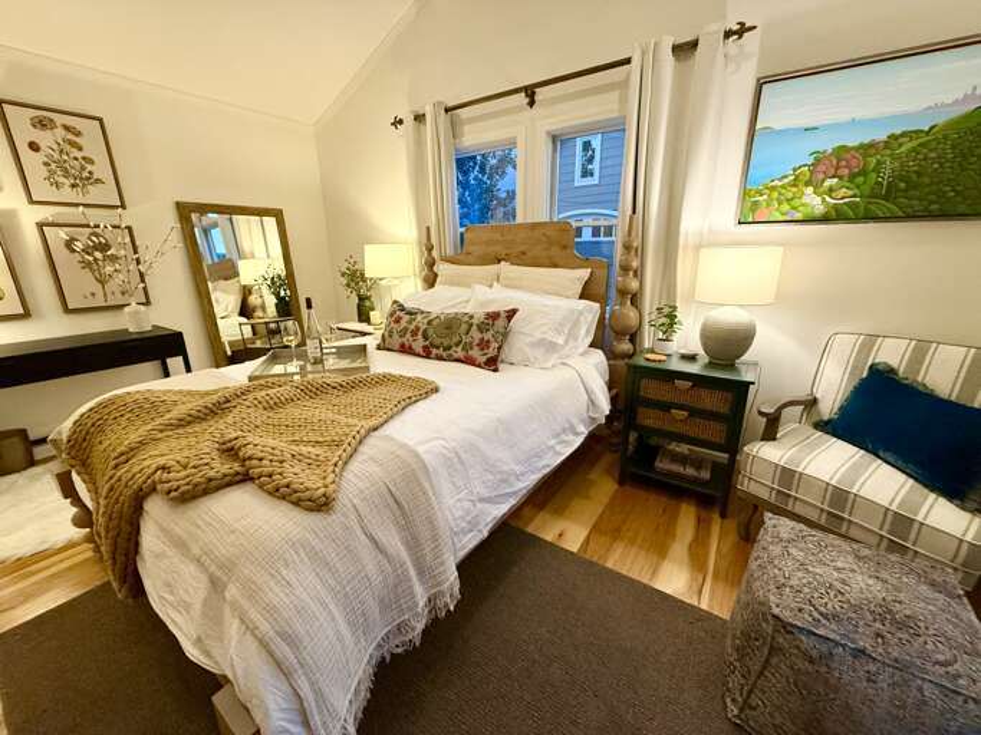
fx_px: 397
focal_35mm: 14
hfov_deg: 102.1
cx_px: 490
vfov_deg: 85.7
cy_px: 368
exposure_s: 1/120
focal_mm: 2.22
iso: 500
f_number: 2.2
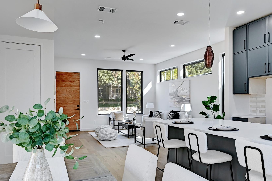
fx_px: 196
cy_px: 102
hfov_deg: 69.1
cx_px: 154
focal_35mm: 26
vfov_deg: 49.4
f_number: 10
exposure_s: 1/15
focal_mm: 21
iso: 400
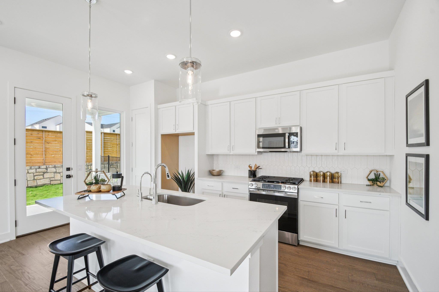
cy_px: 146
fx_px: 183
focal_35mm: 15
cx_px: 220
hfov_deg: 100.4
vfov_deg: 77.3
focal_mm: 10
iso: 400
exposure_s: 1/160
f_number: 8
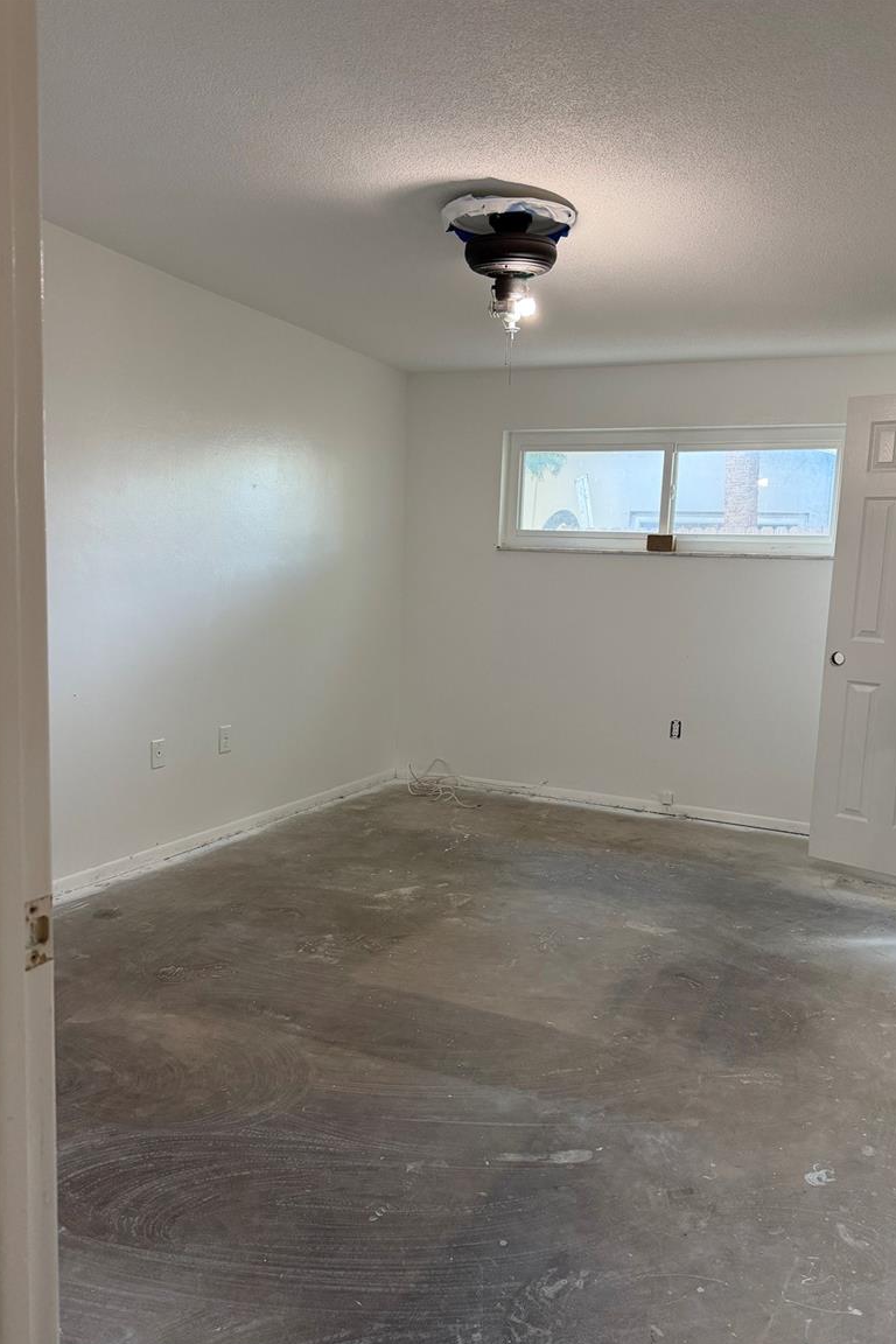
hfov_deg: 49.4
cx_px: 513
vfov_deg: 69.4
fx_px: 971
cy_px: 693
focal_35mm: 26
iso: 320
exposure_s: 1/120
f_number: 1.78
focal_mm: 6.76
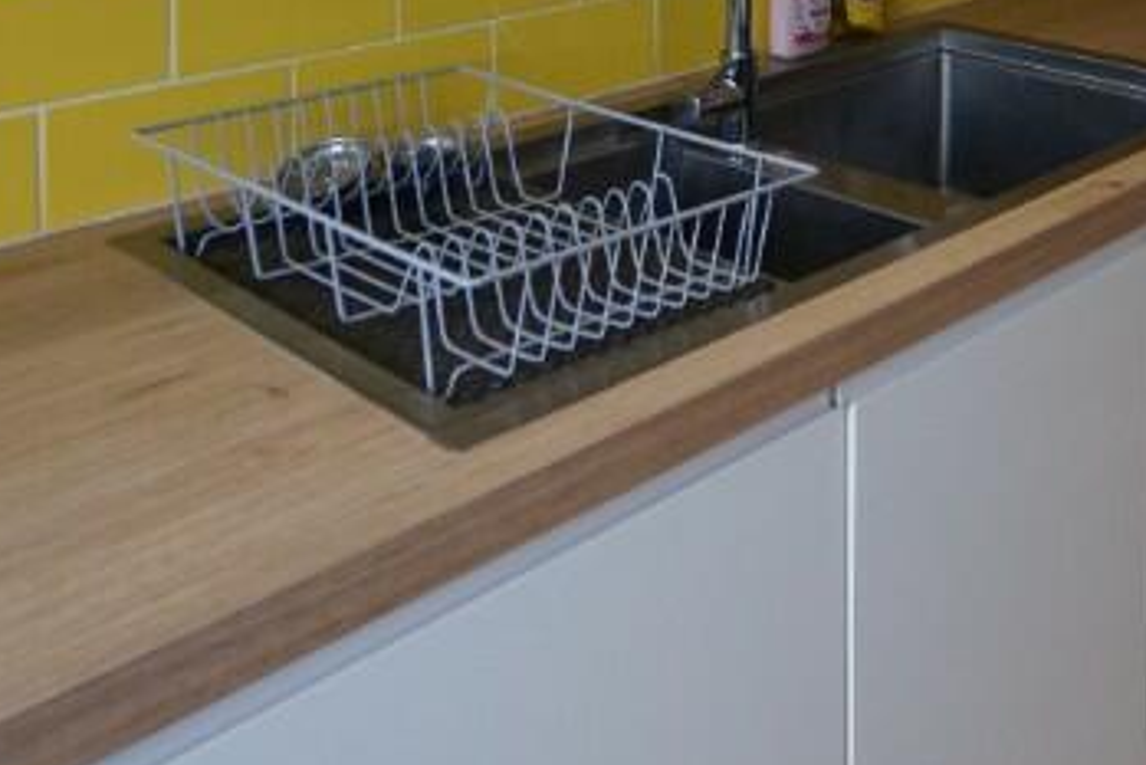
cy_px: -279
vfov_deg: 25.4
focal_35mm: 44
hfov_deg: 40.8
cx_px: 1051
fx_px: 1401
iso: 500
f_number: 4
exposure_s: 1/60
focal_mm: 10
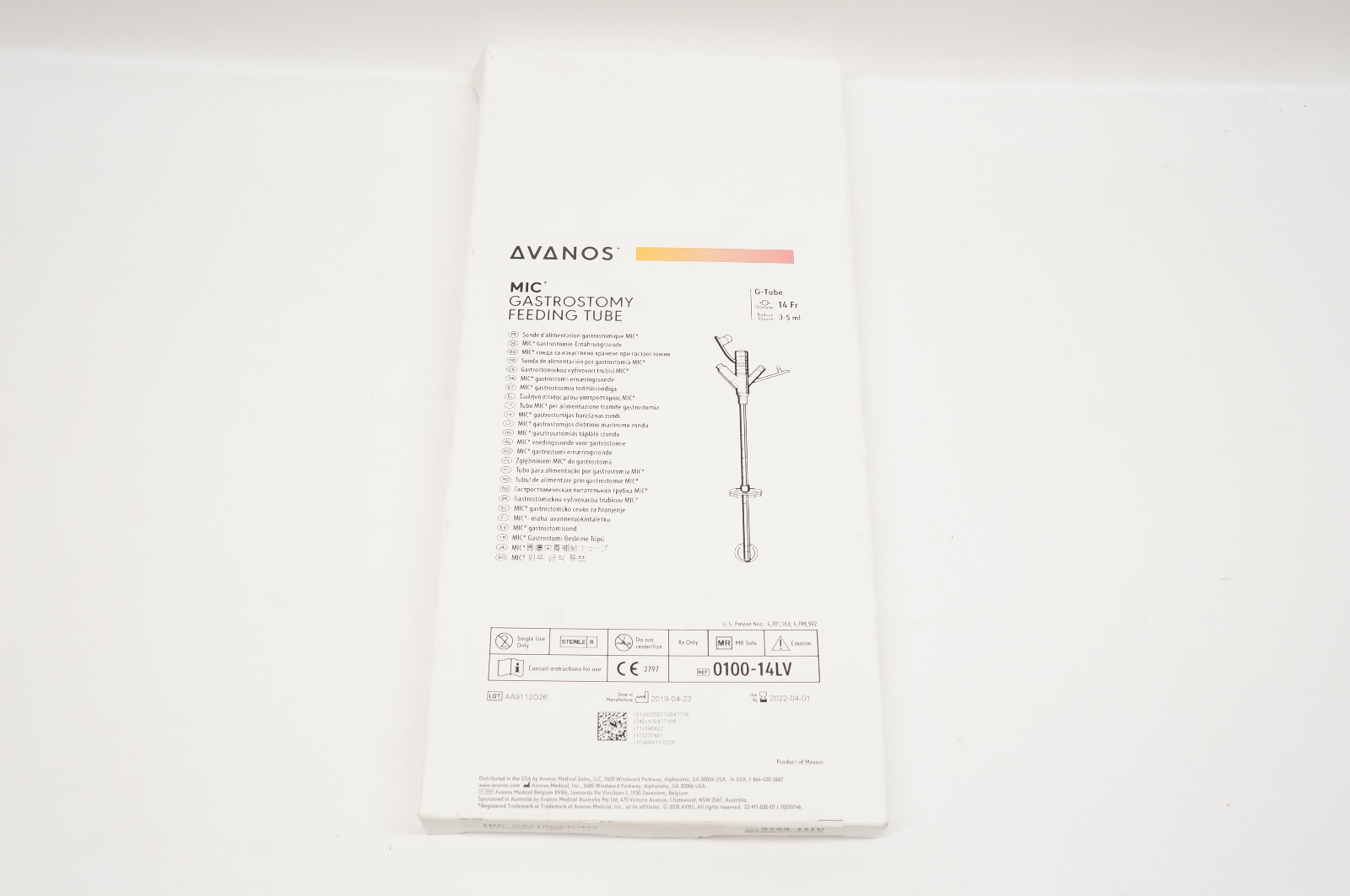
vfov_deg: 38.3
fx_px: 1292
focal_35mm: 34
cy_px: 448
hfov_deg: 55.2
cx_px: 675
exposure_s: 1/80
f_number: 8
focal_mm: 23
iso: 800
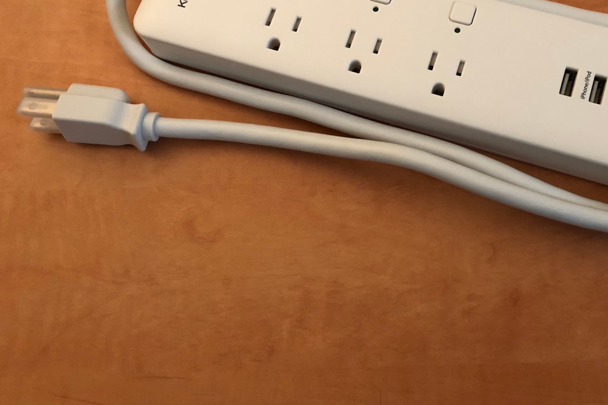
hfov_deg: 47.7
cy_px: 122
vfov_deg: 33.0
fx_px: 676
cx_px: 406
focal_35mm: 40
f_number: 1.8
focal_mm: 3.99
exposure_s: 1/9
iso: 100
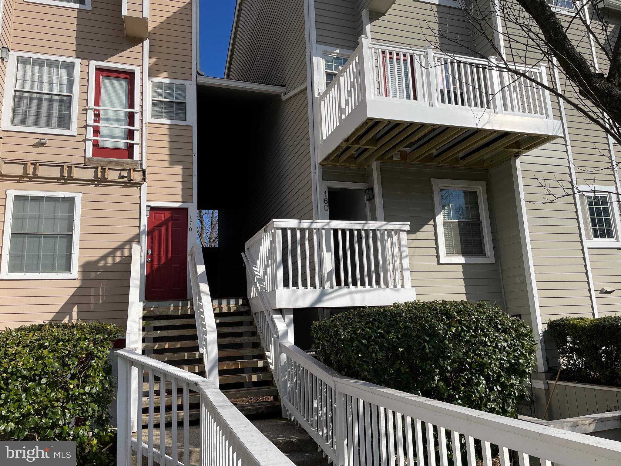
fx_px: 466
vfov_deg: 53.1
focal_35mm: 26
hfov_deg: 67.3
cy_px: 233
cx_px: 310
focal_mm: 4.2
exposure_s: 1/7299
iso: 50
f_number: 1.6
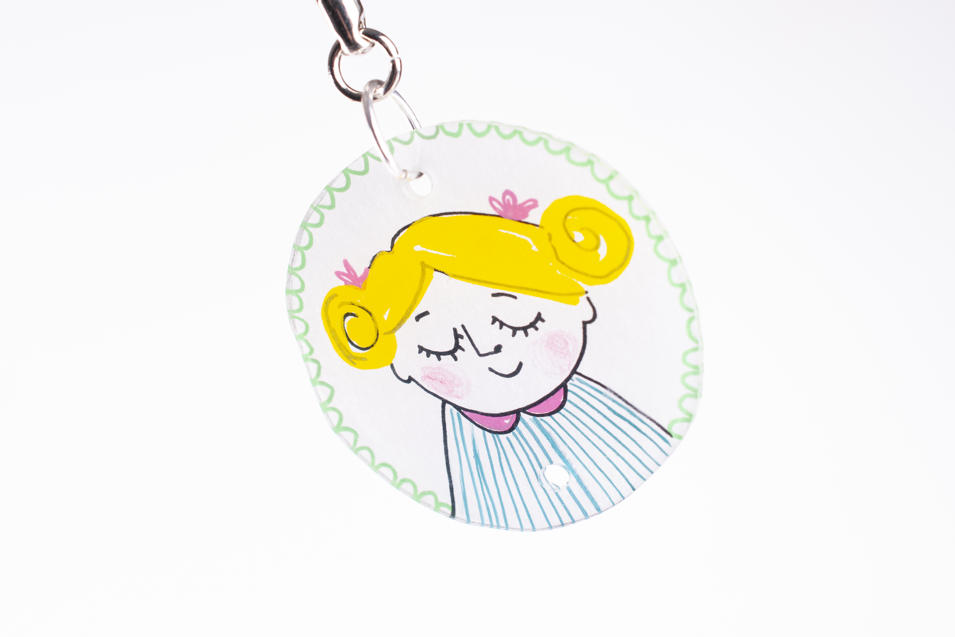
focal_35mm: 69
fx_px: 1830
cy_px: 284
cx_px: 527
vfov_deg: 19.7
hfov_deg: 29.2
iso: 200
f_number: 7.1
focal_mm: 40
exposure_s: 1/200
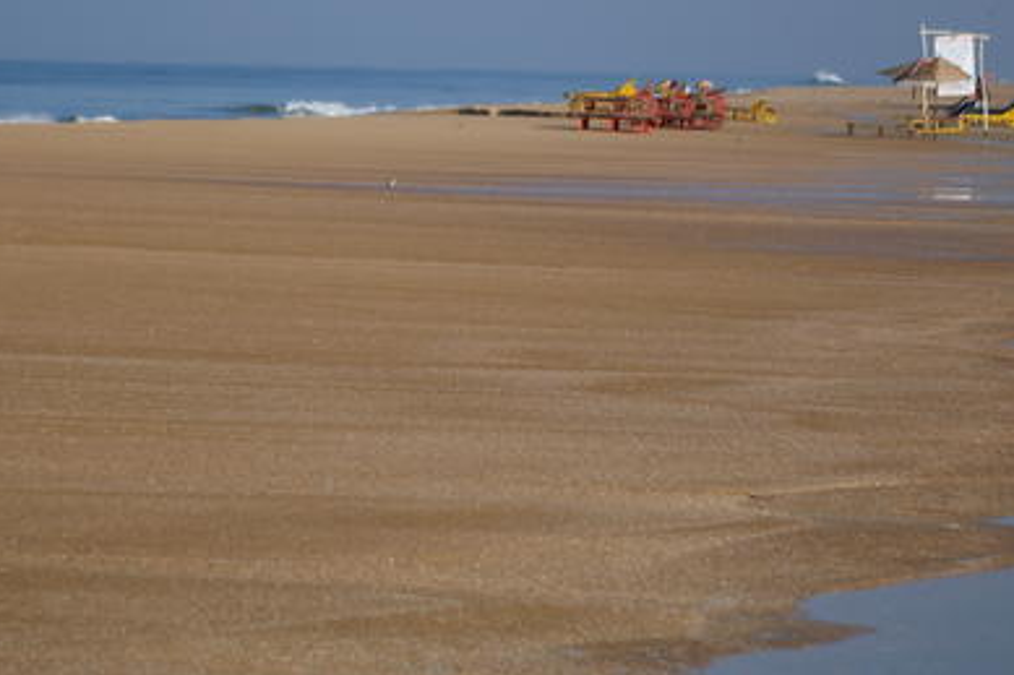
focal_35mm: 247
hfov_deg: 8.3
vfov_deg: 5.6
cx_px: 459
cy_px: 154
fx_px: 6954
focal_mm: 100
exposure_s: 1/3200
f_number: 4.5
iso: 200
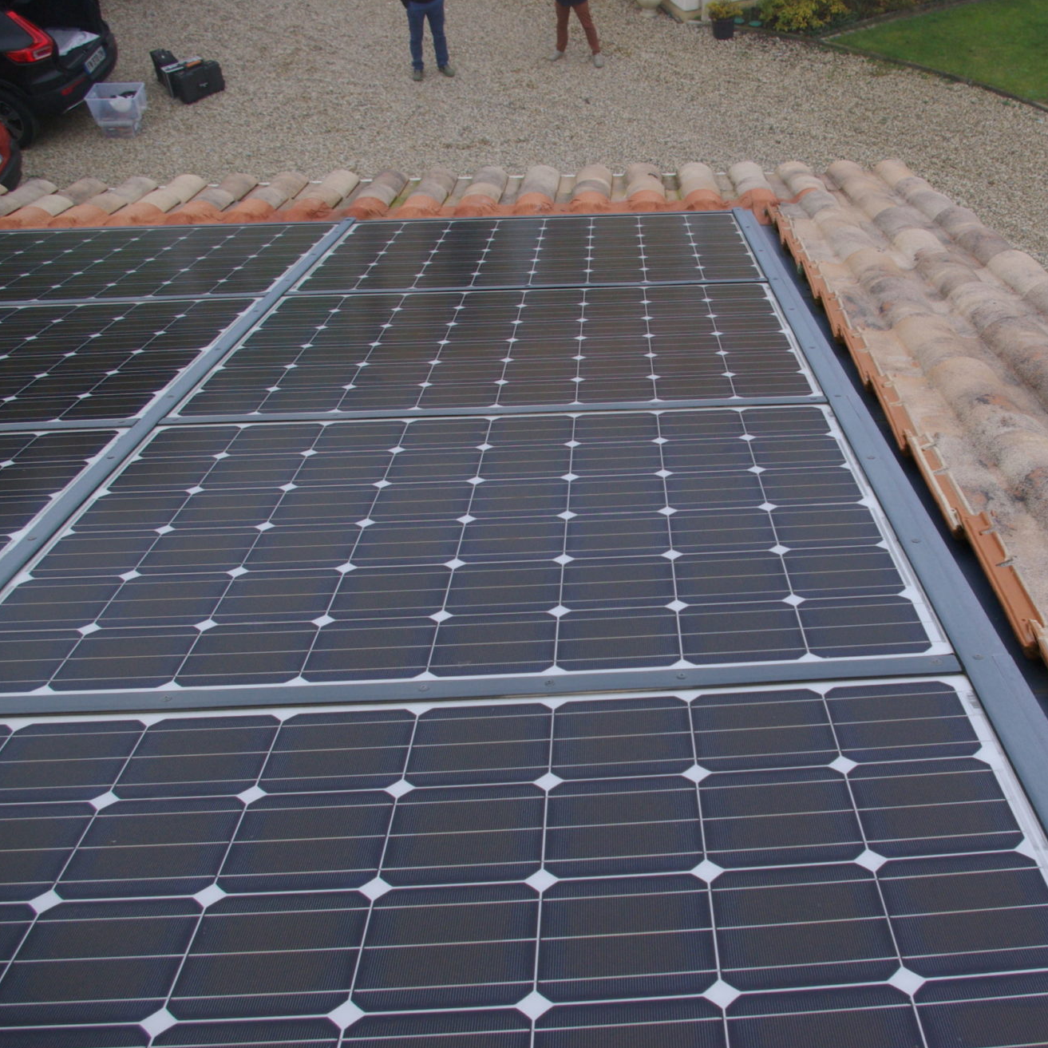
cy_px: 533
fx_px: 1199
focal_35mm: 35
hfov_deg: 46.6
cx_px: 688
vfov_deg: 47.2
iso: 400
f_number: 6.7
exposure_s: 1/250
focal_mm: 18
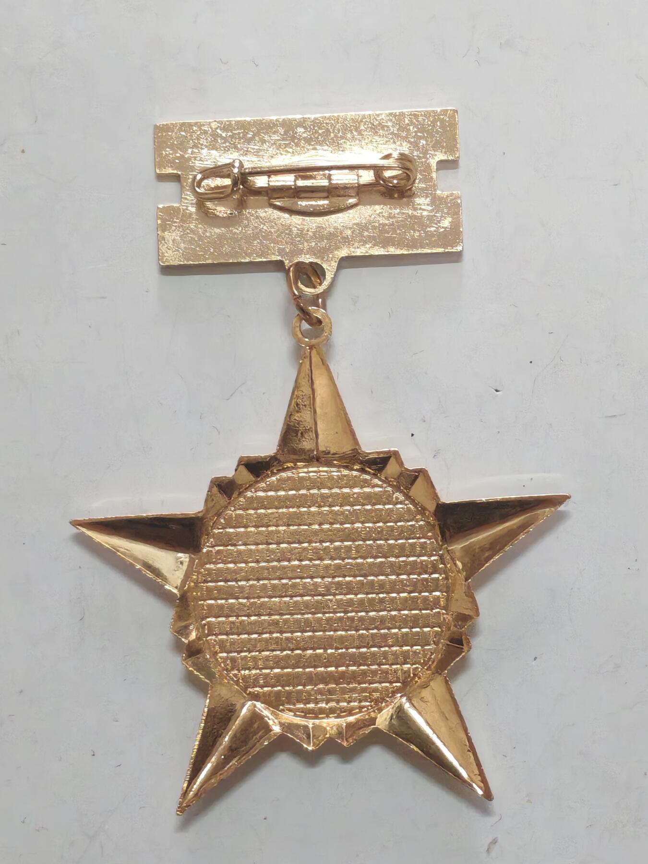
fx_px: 2446
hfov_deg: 15.1
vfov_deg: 20.0
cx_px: 324
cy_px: 432
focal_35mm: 98
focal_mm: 5.52
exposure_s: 1/33
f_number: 1.95
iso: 640
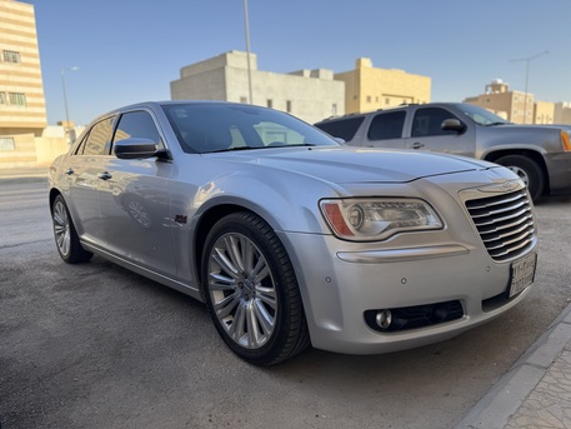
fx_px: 396
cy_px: 214
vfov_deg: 56.8
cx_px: 286
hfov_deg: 71.6
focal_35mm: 24
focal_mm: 6.76
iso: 80
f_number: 1.78
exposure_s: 1/1923
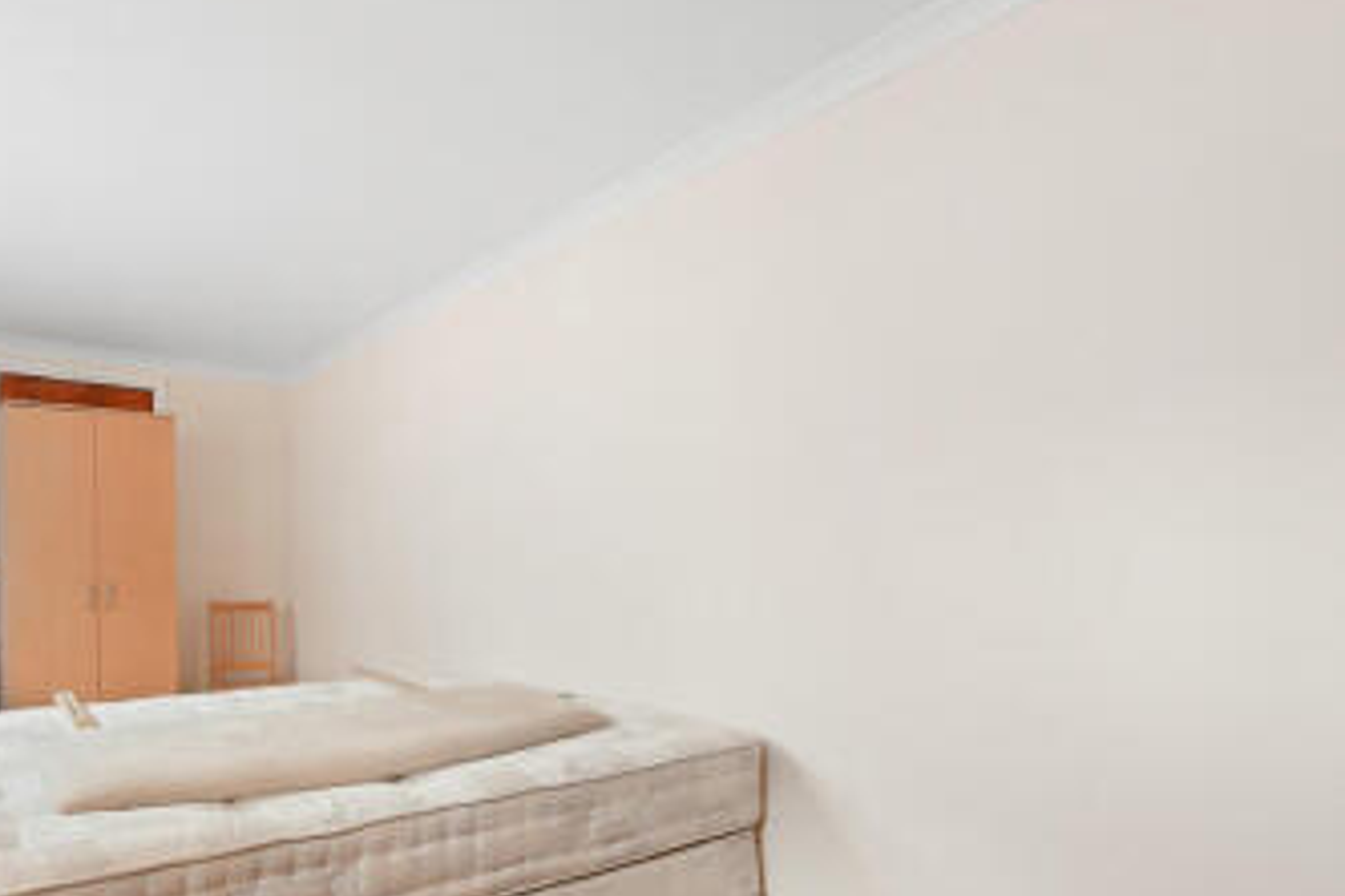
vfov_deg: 60.8
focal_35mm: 20
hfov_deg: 79.5
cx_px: 388
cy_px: 579
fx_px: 747
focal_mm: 14
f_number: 8
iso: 250
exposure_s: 3
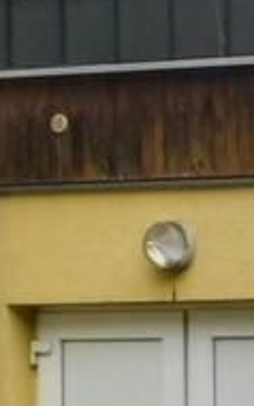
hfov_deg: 5.3
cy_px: 391
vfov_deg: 11.1
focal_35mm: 187
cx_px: 1319
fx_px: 2068
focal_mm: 4.65
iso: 50
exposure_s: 1/182
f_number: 1.8
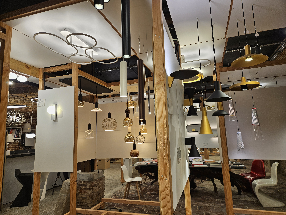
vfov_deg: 58.9
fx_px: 190
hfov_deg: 73.9
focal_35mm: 23
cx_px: 143
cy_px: 108
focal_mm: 5.4
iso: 25
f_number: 1.8
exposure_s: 1/100
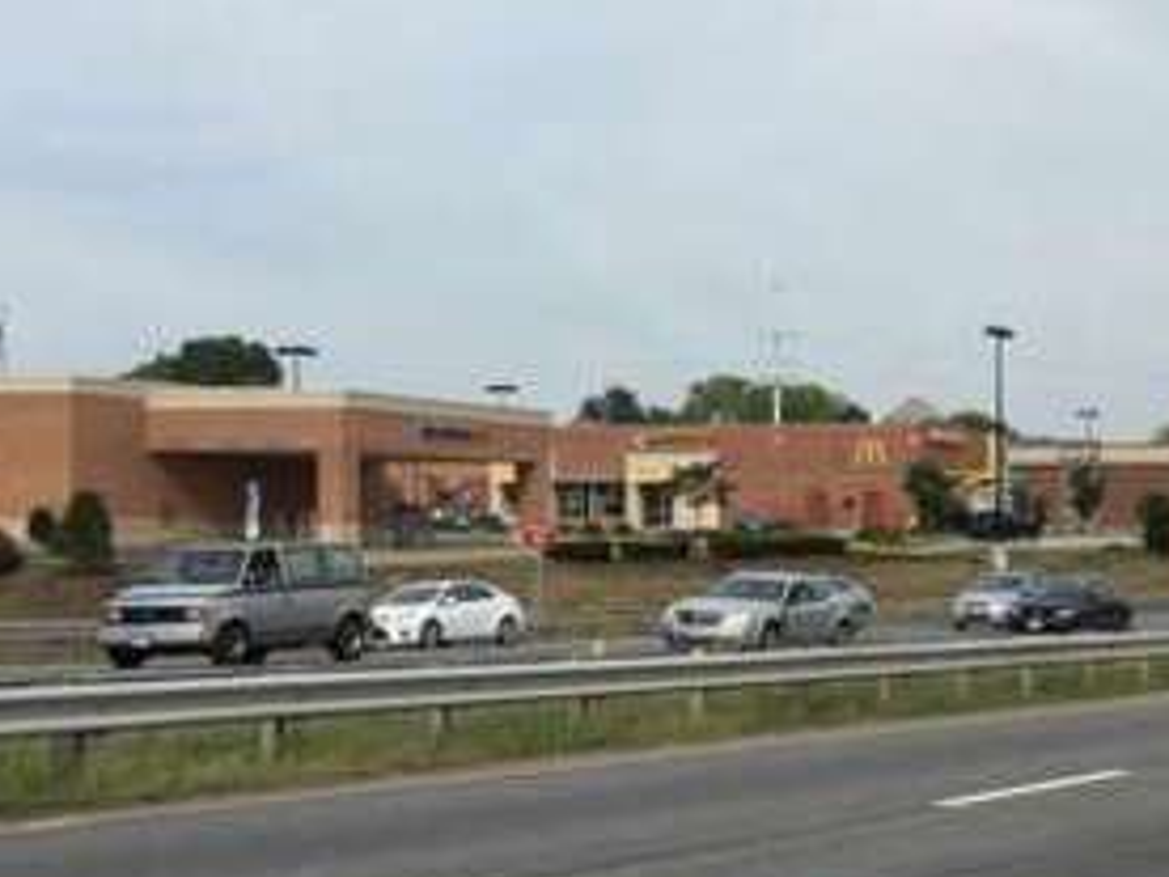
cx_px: 1419
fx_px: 2837
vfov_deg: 17.5
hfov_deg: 21.5
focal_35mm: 84
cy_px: 580
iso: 32
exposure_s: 1/1980
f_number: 2.2
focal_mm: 4.15
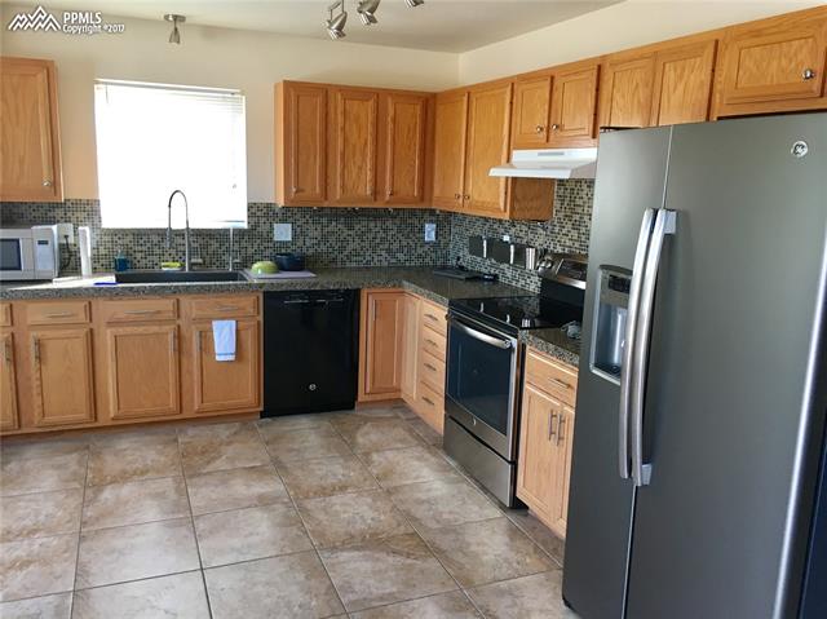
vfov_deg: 48.2
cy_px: 310
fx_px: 692
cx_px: 414
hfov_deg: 61.7
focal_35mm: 29
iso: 32
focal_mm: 4.15
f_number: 2.2
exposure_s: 1/30
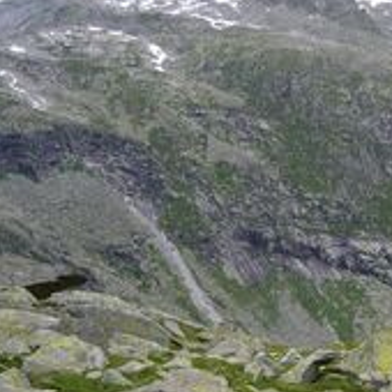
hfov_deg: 22.3
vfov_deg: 23.0
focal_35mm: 75
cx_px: 380
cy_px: 157
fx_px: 961
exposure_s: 1/400
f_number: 2.9
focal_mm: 6
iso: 80
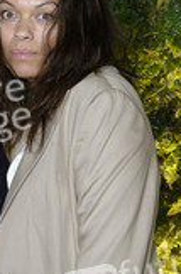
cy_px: 205
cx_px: -7
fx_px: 789
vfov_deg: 19.6
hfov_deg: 12.9
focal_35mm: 104
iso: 2000
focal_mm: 42
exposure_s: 1/160
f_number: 5.6
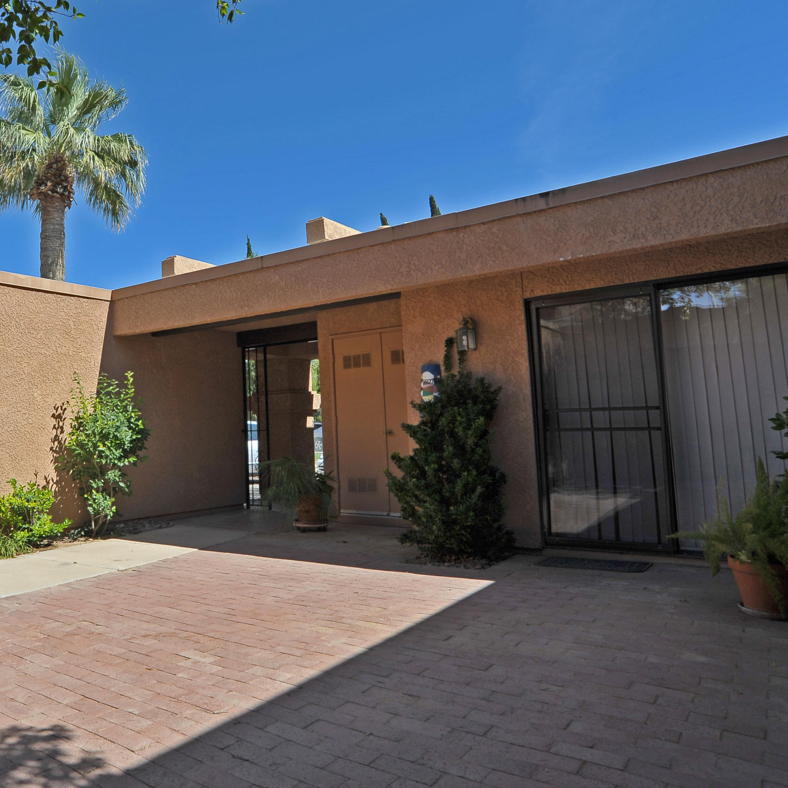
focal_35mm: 26
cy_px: 343
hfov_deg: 57.5
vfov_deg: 60.7
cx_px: 188
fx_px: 670
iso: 250
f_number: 11
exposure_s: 1/320
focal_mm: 18
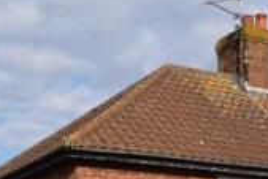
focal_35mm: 116
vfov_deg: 11.4
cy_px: 262
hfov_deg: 17.1
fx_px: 864
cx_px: 286
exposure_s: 1/500
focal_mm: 20
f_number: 8
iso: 200
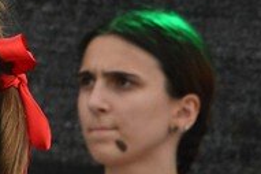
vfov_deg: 1.6
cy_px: -11
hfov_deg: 2.5
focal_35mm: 835
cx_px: -221
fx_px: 6048
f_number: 13
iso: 4000
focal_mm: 190
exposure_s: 1/640
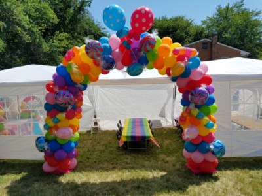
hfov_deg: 67.3
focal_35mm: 26
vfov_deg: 53.1
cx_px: 131
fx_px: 197
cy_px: 98
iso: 50
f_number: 1.7
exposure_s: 1/3264
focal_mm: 4.2
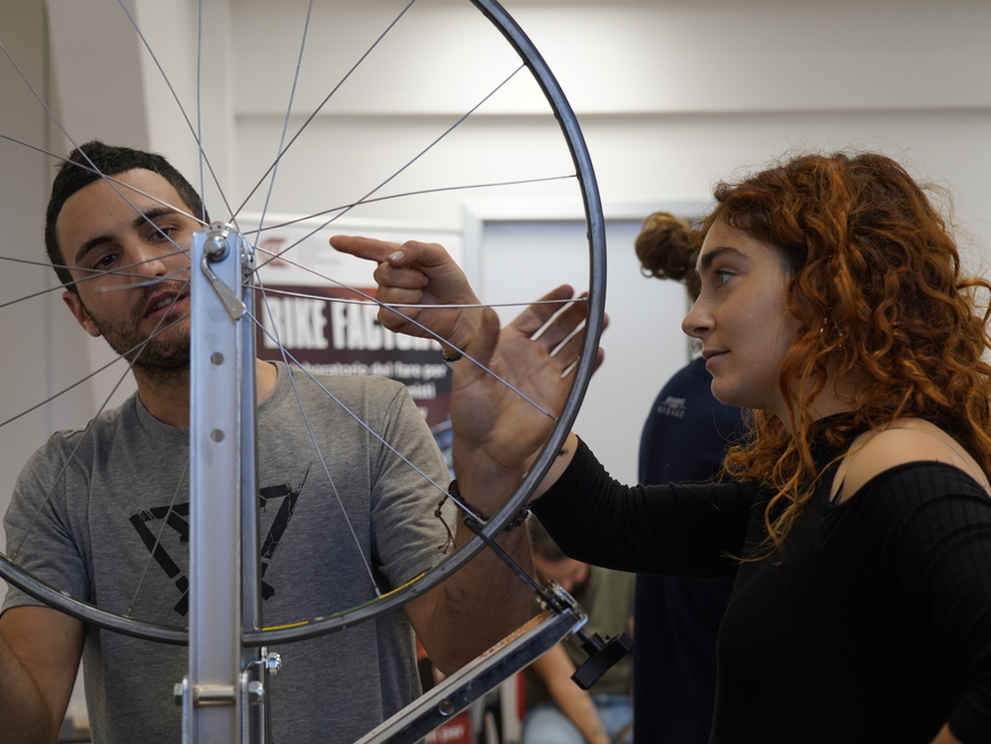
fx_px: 1575
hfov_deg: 34.9
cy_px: 367
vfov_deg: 26.6
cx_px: 465
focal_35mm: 55
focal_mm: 50
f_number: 4.5
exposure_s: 1/160
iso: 1000
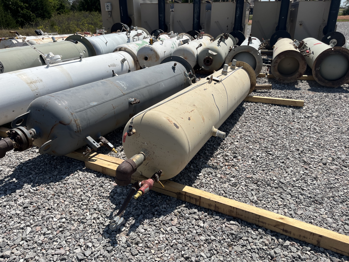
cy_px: 131
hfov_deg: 67.3
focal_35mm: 26
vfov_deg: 53.1
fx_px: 262
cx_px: 174
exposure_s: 1/6173
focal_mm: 5.1
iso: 50
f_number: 1.6
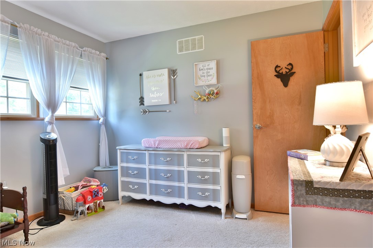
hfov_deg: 81.2
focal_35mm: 21
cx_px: 186
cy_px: 124
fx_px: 218
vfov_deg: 59.5
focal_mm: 14
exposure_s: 1/6
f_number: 4.5
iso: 200
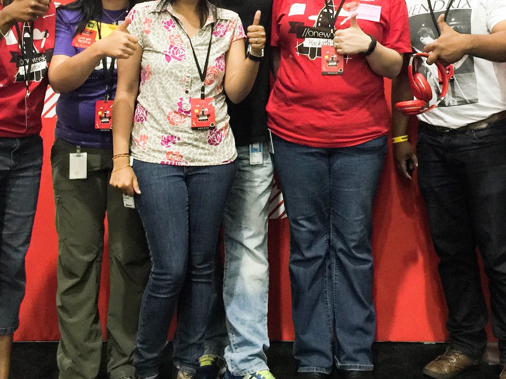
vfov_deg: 24.3
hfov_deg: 33.1
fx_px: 848
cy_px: 22
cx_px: 307
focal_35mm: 58
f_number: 2.2
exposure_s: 1/15
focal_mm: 4.15
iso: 80
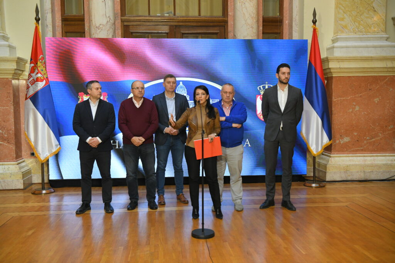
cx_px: 198
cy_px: 132
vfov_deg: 35.1
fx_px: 417
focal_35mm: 38
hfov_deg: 50.7
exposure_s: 1/250
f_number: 4
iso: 2500
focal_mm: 38
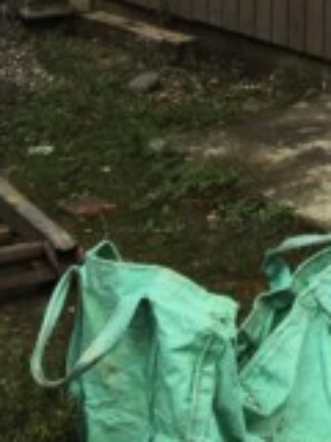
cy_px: -359
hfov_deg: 9.2
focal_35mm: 145
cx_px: 803
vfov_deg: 12.4
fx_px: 1849
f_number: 2.2
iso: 25
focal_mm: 4.15
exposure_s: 1/499
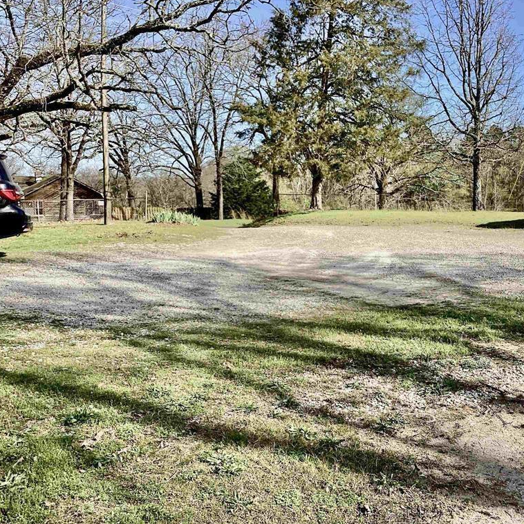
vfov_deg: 44.9
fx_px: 634
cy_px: 263
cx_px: 337
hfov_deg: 44.5
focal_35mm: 37
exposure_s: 1/886
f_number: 2.4
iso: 25
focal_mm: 3.3
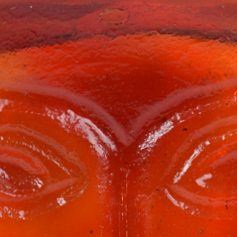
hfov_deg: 10.7
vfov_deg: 10.6
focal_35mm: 164
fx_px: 1270
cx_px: 129
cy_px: 180
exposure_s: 1/125
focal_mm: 48
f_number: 10
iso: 800
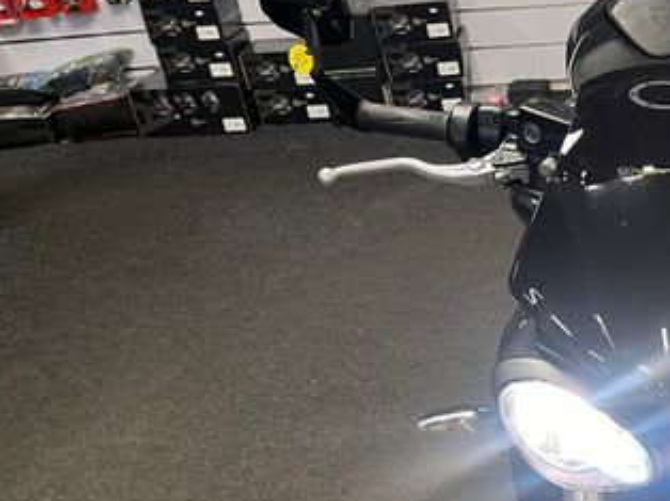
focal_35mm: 53
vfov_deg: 26.4
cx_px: 666
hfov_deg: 33.2
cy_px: 465
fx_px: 1025
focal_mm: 5.1
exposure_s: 1/63
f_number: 1.6
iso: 125
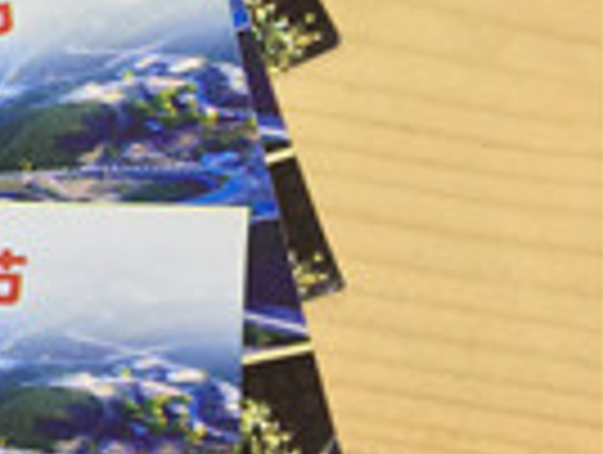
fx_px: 1885
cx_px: -518
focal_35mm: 108
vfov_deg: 13.7
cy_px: 205
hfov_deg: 15.4
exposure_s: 1/33
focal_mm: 4.15
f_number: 2.2
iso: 32
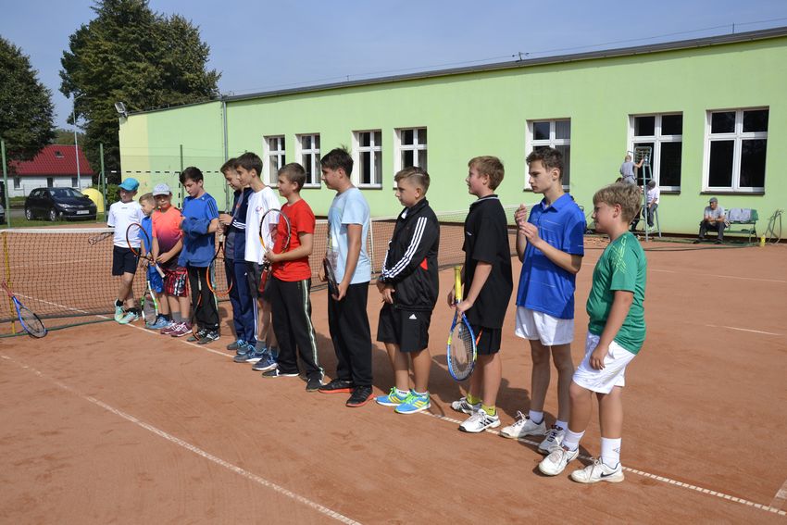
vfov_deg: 41.7
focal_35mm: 32
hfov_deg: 59.5
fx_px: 689
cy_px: 262
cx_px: 394
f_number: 6.3
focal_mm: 21
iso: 400
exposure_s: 1/1600
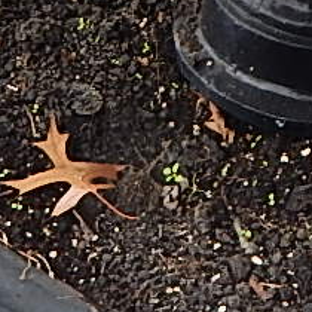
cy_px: -89
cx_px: 297
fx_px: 1509
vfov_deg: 11.5
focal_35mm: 148
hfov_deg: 11.7
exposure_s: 1/60
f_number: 3
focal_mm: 4
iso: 125
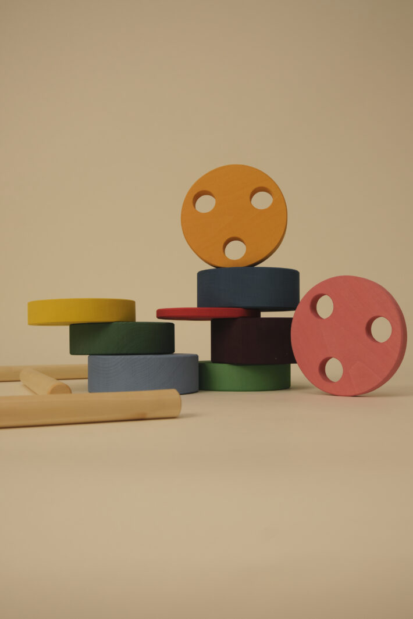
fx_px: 602
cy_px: 310
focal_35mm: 35
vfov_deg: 54.4
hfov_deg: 37.9
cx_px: 206
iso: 800
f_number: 6.4
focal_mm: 23
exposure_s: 1/250
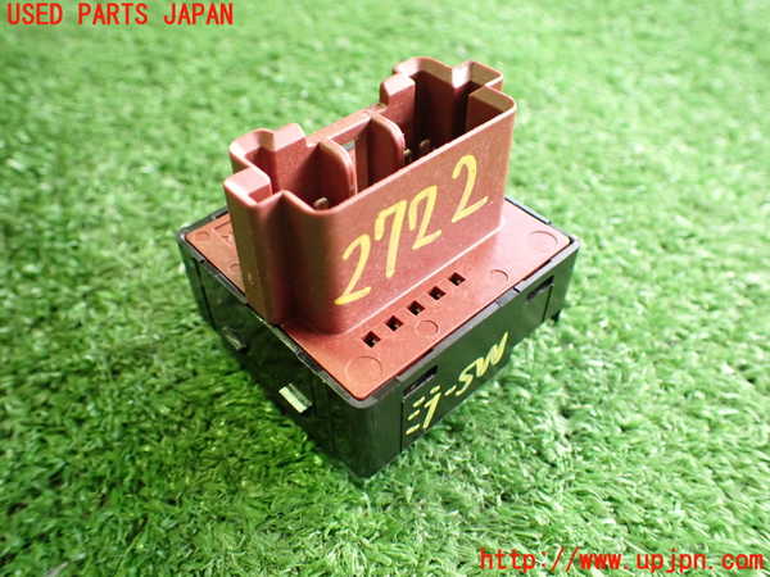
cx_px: 385
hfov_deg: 60.0
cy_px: 288
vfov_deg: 46.8
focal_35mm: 30
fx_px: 667
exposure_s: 1/60
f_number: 2.3
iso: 800
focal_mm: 5.4
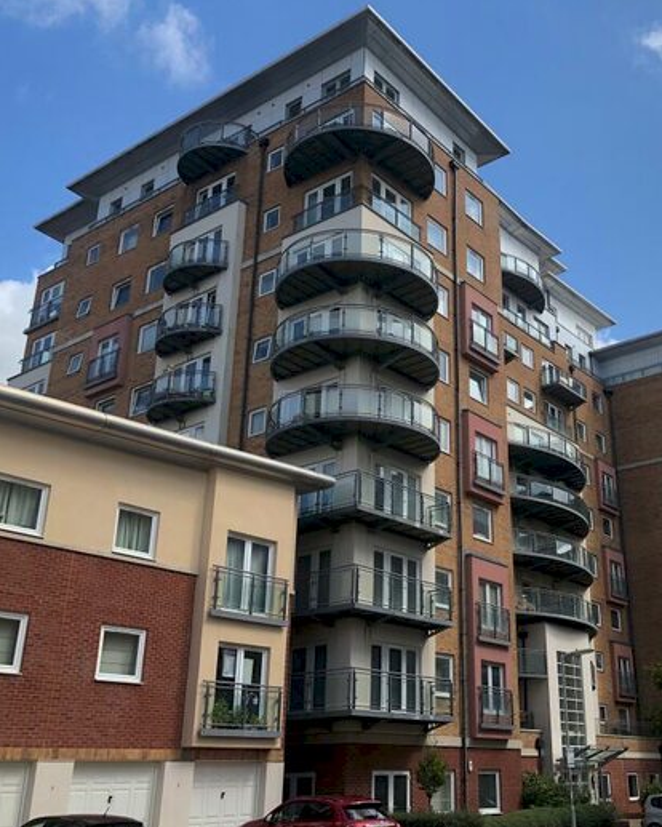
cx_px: 480
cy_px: 414
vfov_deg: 49.1
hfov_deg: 39.3
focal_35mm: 37
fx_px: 906
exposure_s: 1/1600
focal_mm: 3.99
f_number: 1.8
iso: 20
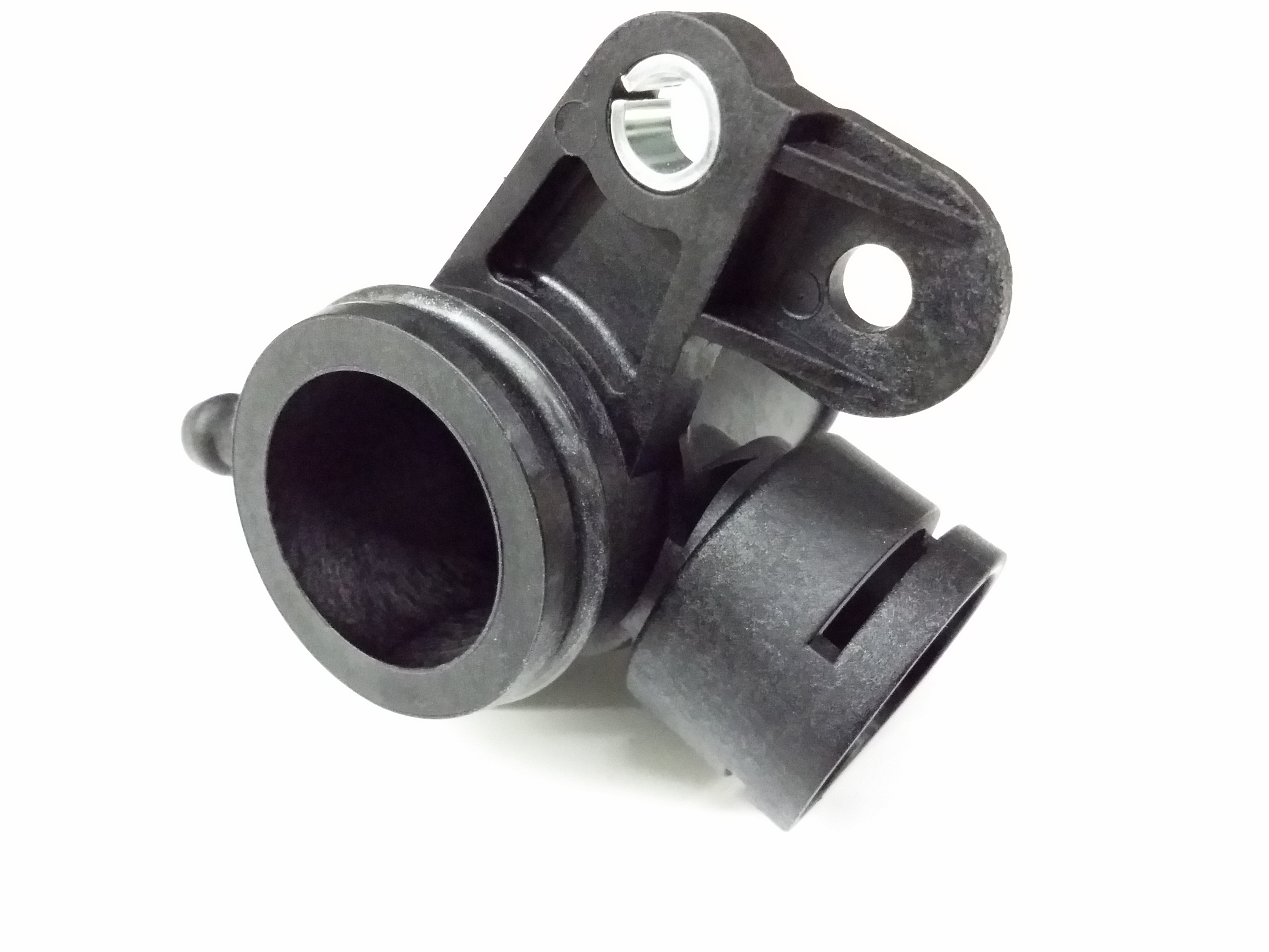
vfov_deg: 44.2
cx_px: 634
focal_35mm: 32
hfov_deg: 56.8
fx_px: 1173
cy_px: 476
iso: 1000
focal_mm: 3.4
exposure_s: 1/15
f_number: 2.4
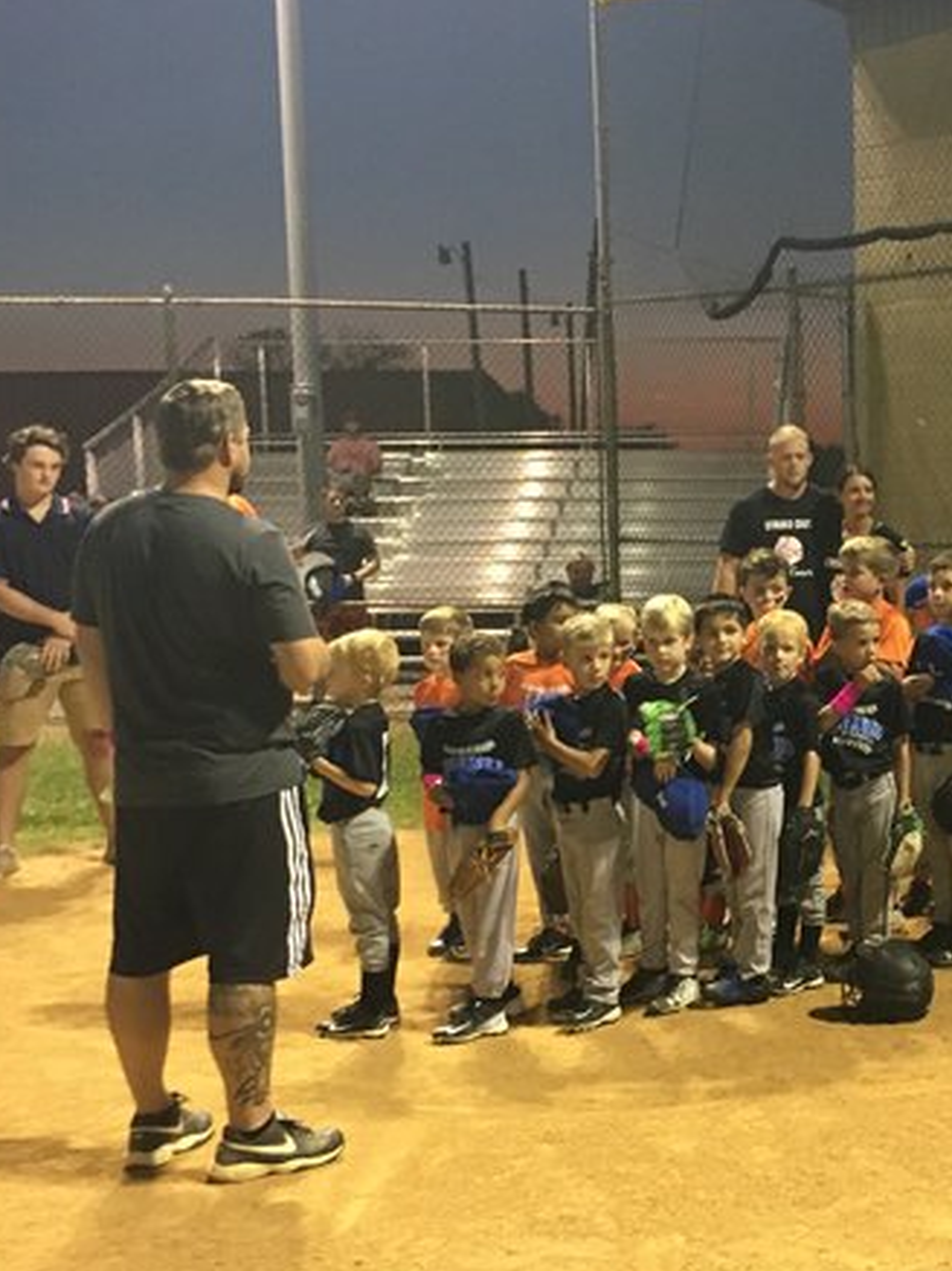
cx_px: 830
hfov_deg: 26.7
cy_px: 728
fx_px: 1945
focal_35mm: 53
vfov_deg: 36.1
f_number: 2.2
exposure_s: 1/30
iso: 160
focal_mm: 4.15
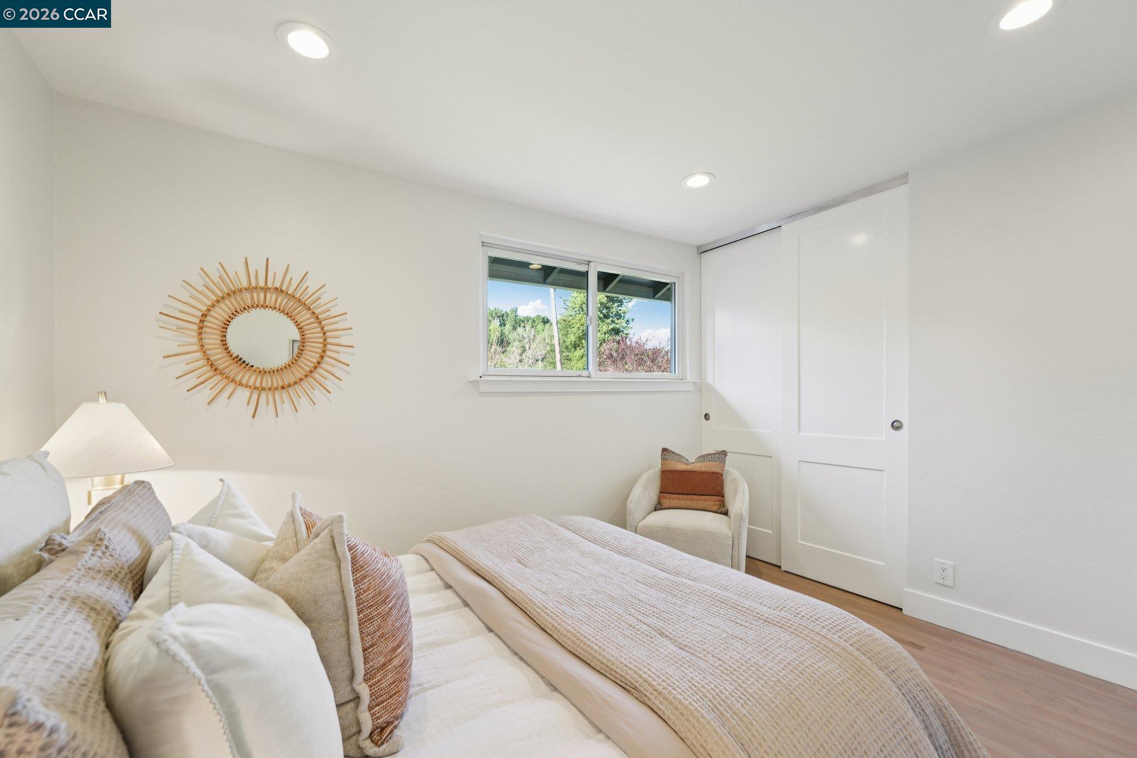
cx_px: 568
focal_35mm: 14
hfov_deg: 104.3
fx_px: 442
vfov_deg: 81.2
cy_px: 379
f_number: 8
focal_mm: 14
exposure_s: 1/8
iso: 640
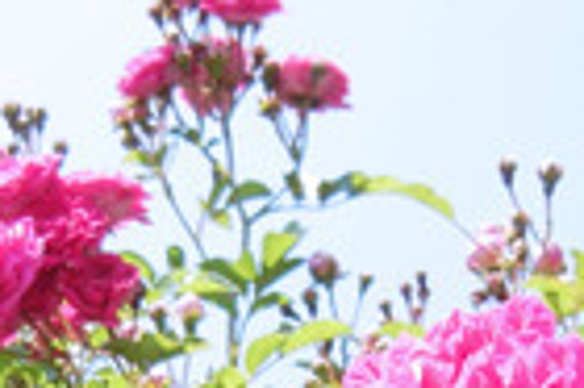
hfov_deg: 20.8
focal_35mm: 98
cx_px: 238
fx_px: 1588
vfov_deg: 13.0
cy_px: 626
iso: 160
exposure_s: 1/706
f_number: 3.5
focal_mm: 5.4
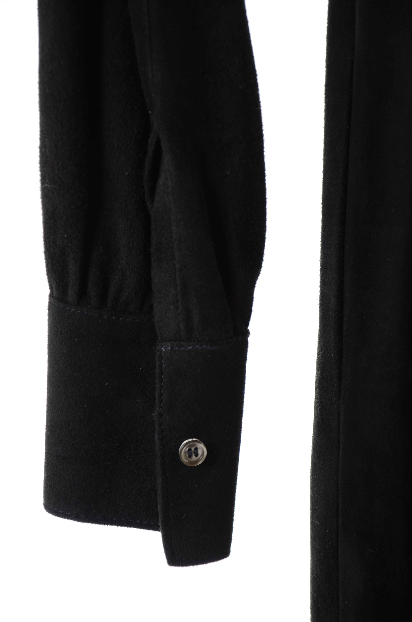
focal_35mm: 158
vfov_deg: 13.1
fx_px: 2716
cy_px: 311
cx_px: 206
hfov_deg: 8.7
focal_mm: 105
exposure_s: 1/160
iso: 200
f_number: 7.1
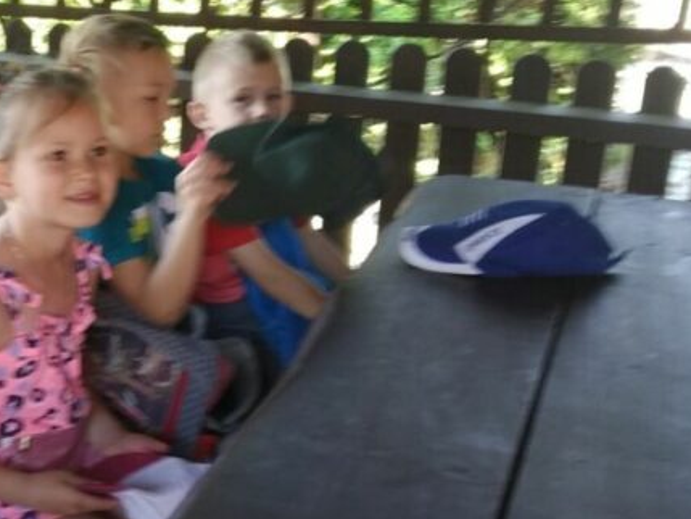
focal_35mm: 62
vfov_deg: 23.6
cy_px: 303
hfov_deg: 29.0
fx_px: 1238
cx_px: -11
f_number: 2.2
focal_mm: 3.82
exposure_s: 1/33
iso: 100
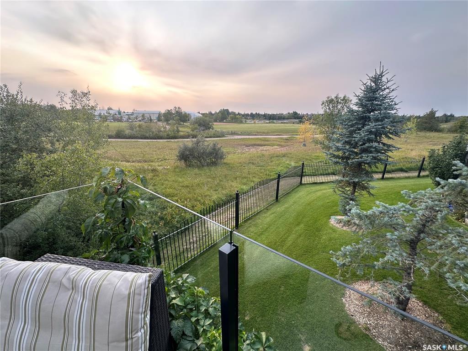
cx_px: 234
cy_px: 176
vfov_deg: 85.7
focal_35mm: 14
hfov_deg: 102.1
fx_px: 189
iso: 40
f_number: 2.2
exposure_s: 1/191
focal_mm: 2.22
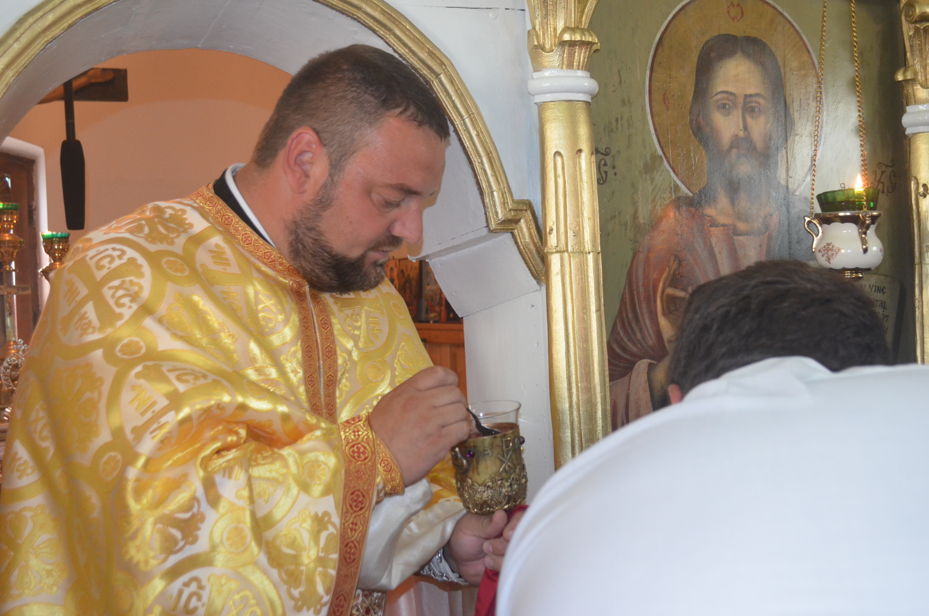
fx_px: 1236
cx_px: 464
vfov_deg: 28.0
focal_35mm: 48
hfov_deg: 41.2
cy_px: 308
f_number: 4.8
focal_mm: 32
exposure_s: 1/60
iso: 2200
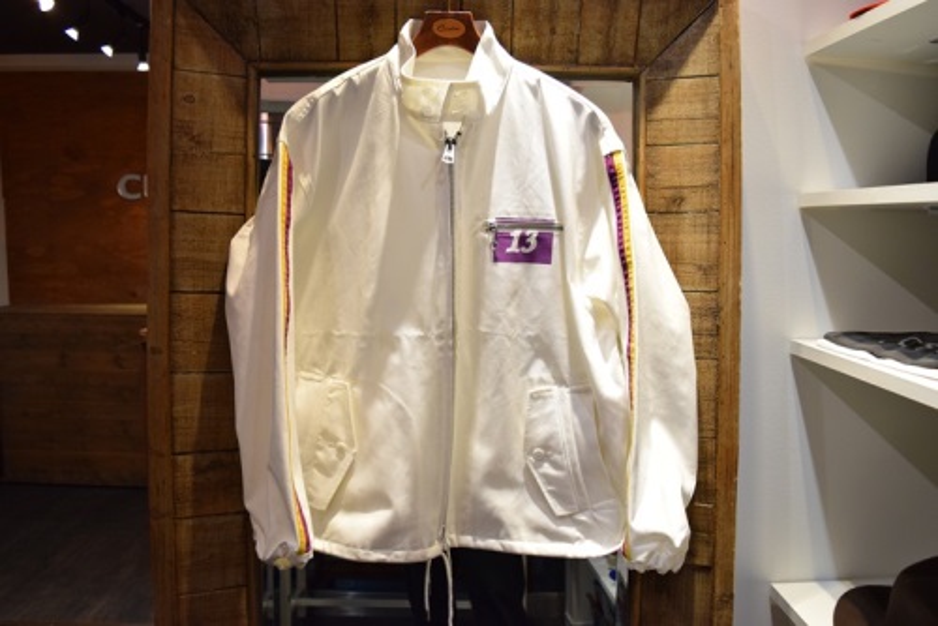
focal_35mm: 27
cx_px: 469
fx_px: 704
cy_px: 313
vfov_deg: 48.0
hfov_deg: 67.4
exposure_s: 1/125
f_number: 4
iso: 1250
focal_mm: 18
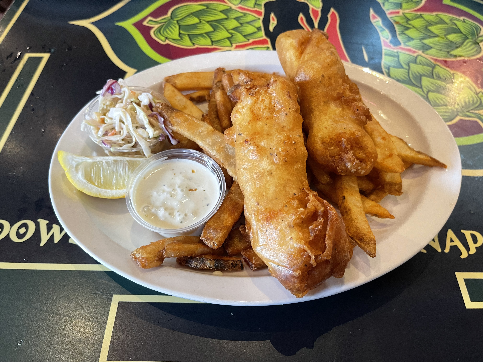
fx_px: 363
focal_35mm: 26
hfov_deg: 67.3
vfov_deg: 53.1
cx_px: 242
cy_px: 181
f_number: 1.6
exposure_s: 1/60
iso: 320
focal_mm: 5.1
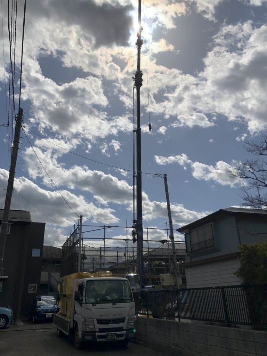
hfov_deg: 48.2
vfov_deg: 61.7
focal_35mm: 29
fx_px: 298
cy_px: 178
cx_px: 134
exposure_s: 1/12048
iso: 25
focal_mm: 3.99
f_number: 1.8
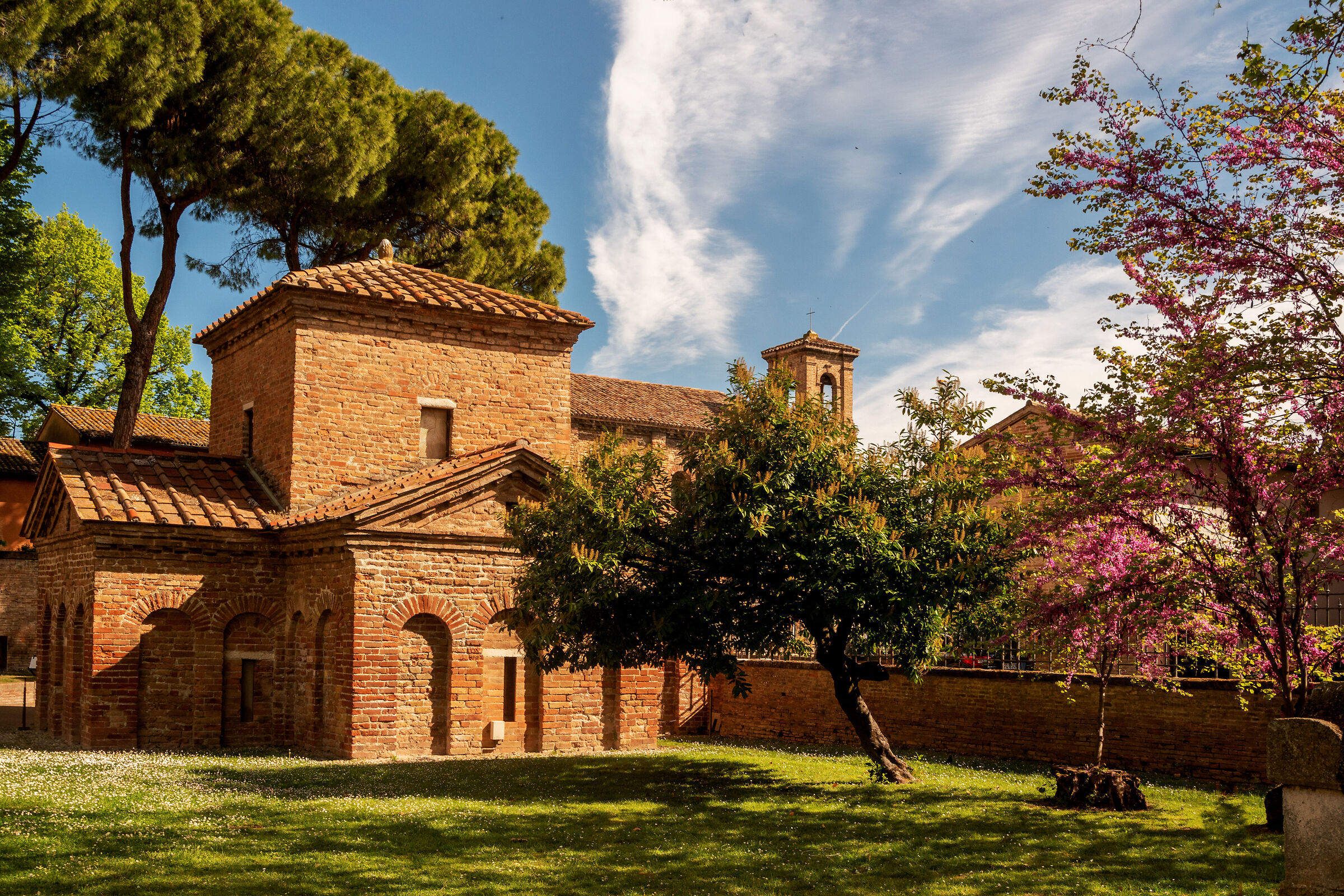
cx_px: 672
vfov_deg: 40.0
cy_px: 448
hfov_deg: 57.2
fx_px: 1232
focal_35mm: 33
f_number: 10
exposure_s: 1/125
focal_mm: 22
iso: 100
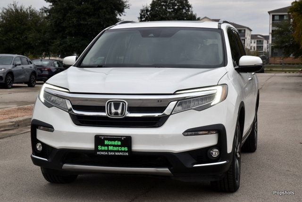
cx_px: 151
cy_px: 101
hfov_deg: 27.0
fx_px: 629
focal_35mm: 75
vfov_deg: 18.2
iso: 200
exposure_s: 1/250
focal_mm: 50
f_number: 8
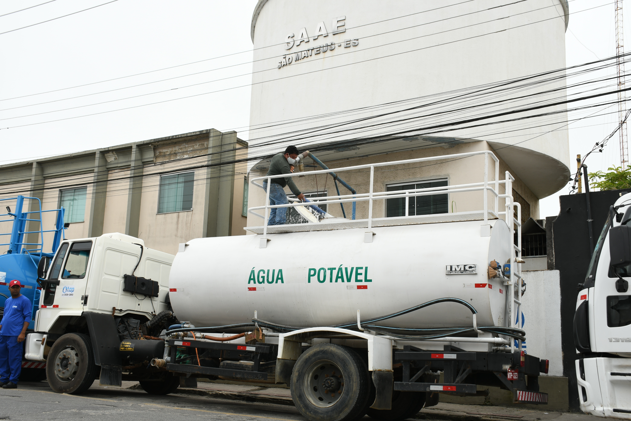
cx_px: 316
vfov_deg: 36.9
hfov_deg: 53.1
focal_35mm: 36
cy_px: 210
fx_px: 631
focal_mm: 24
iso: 100
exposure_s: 1/100
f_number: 8
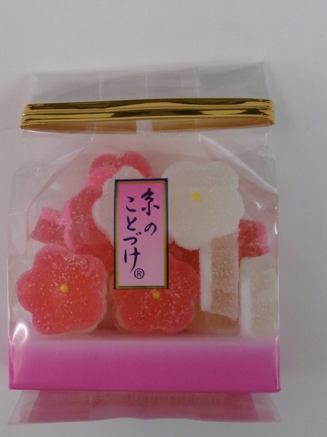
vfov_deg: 25.7
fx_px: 957
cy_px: 233
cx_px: 144
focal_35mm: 76
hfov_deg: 19.4
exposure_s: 1/125
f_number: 5.2
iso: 663
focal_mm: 11.5
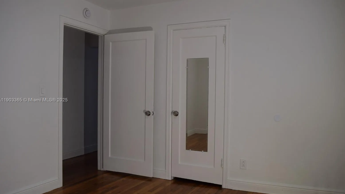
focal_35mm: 29
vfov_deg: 40.2
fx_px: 265
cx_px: 174
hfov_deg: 66.1
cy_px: 100
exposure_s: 1/100
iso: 400
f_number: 5
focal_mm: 18
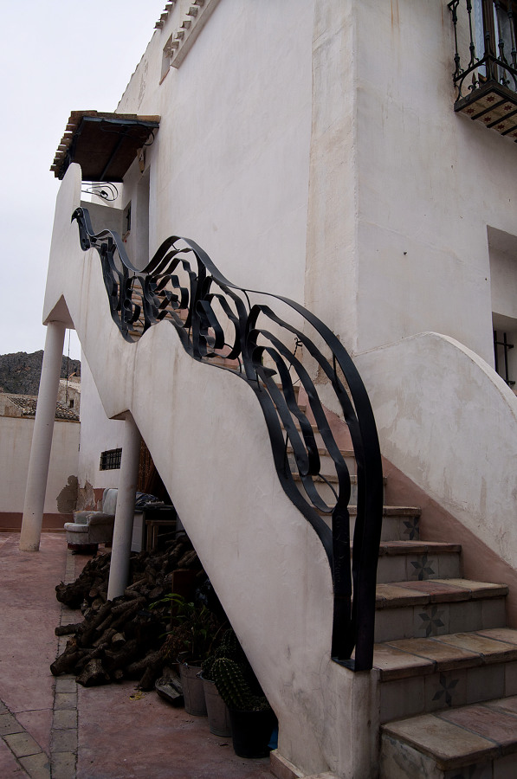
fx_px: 584
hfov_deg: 47.8
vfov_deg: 67.5
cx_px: 258
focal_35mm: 27
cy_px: 390
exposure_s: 1/250
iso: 200
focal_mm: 18
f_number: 8
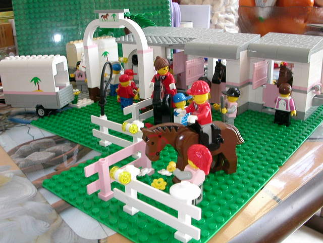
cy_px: 122
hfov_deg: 50.1
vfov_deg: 38.7
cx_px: 162
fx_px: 345
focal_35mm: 37
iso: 200
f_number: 4.5
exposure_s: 1/8.3
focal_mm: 5.6
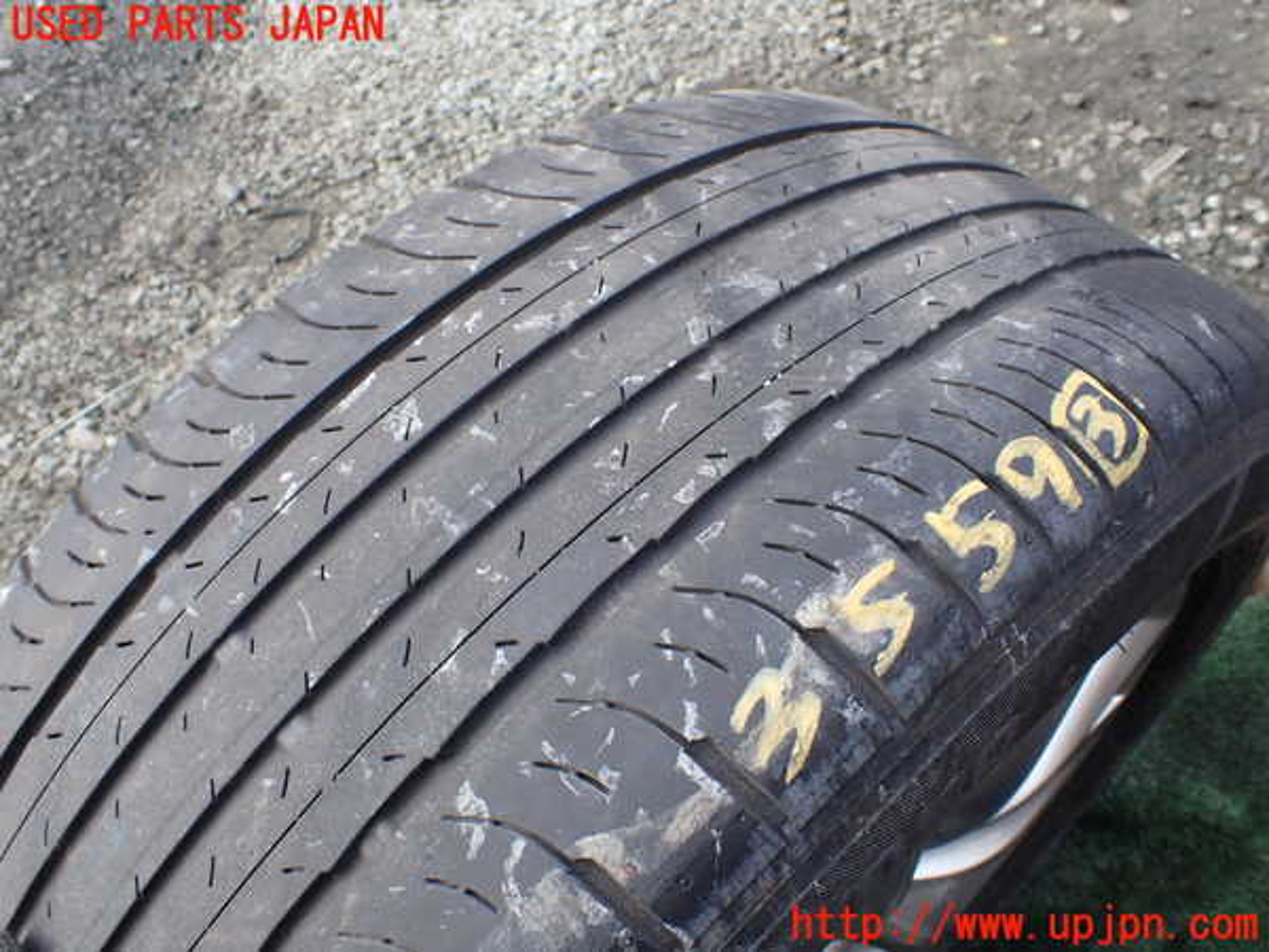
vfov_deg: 46.8
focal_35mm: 30
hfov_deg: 60.0
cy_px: 476
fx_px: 1100
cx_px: 634
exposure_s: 1/160
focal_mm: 5.4
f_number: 3.2
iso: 100
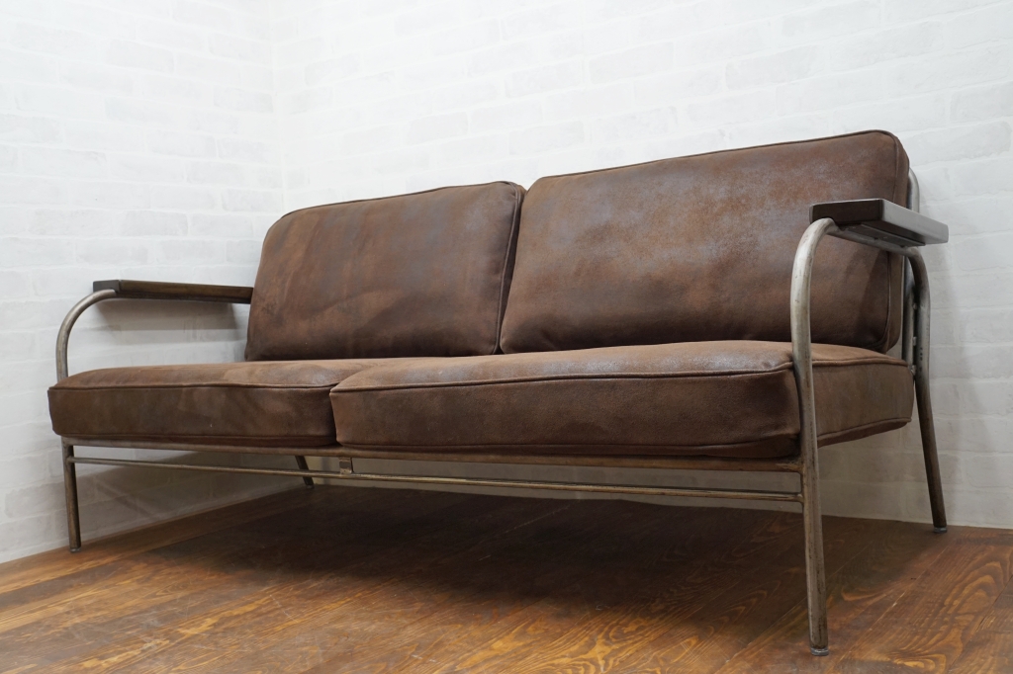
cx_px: 506
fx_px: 1013
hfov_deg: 53.1
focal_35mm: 36
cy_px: 337
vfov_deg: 36.8
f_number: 5
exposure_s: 1/80
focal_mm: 24
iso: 640
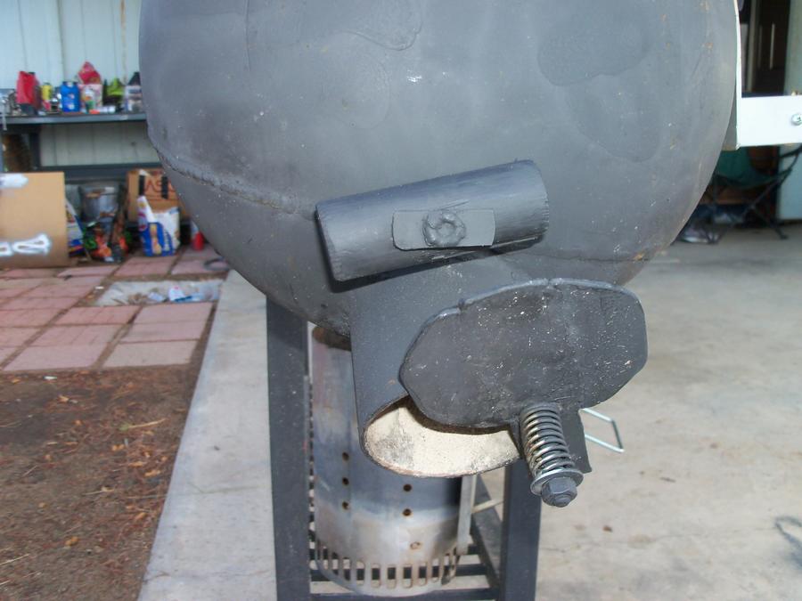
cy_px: 300
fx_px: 811
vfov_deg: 40.7
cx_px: 401
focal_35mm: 35
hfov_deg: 52.6
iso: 64
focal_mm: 6.3
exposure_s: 1/50
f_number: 3
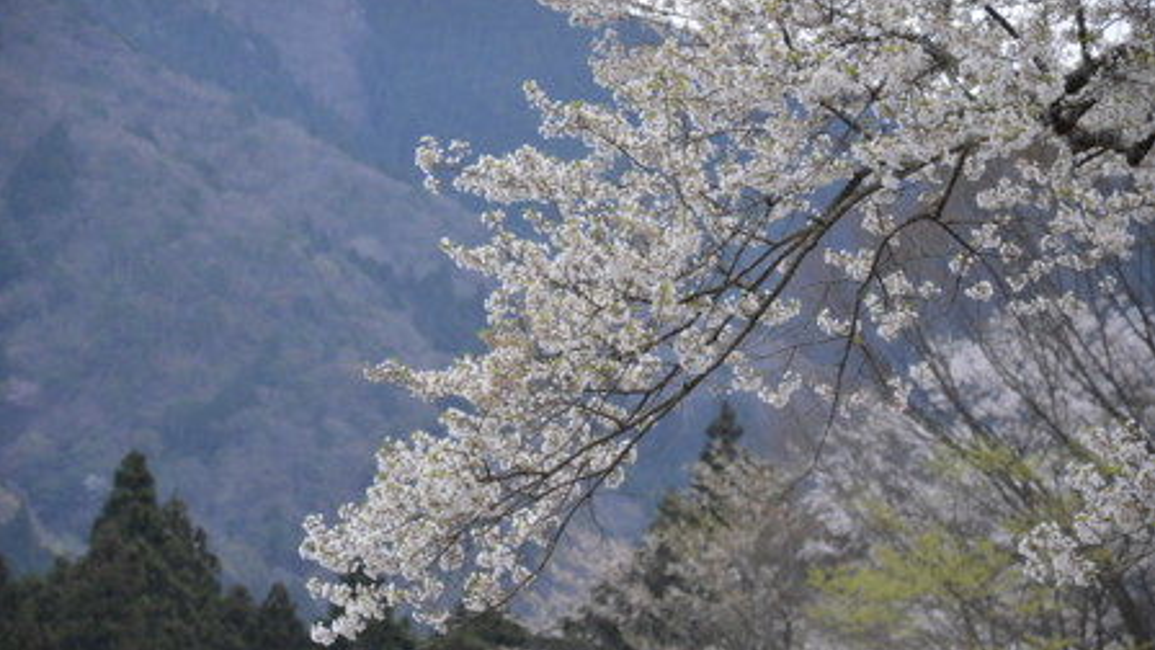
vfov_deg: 7.3
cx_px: 578
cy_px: 335
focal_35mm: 166
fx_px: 5069
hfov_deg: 13.0
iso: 4000
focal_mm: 105
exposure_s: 1/8000
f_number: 5.6
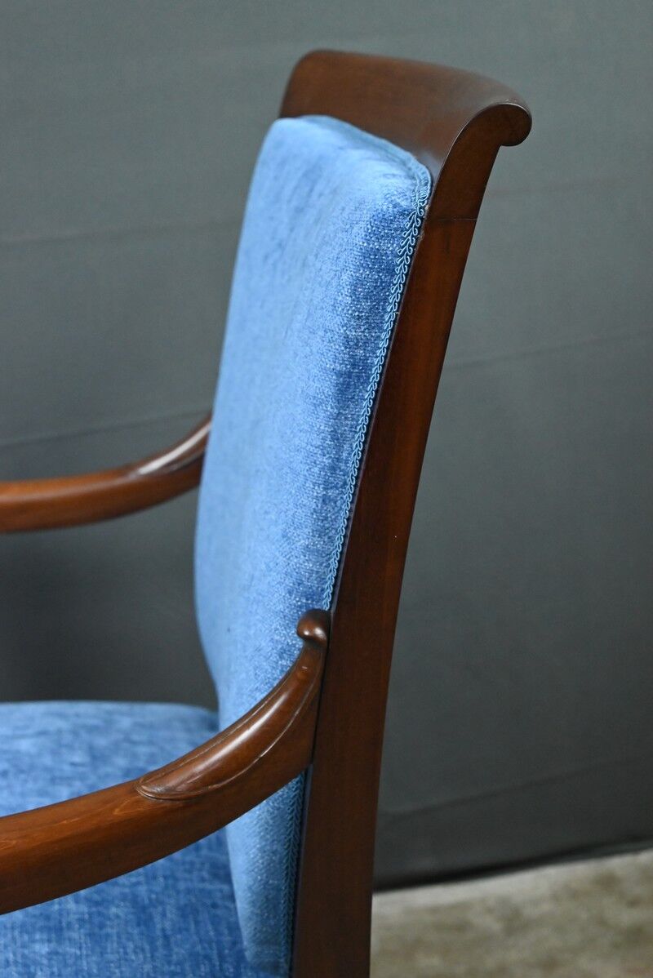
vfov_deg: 39.6
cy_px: 489
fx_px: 1359
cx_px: 326
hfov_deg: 27.0
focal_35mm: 50
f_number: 8
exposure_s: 1/80
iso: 8000
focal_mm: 50
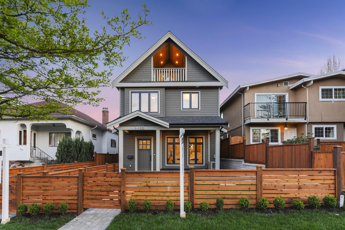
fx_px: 160
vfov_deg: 71.4
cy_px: 115
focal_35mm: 17
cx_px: 172
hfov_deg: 94.3
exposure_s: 1/5
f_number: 9
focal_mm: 16.7
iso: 80
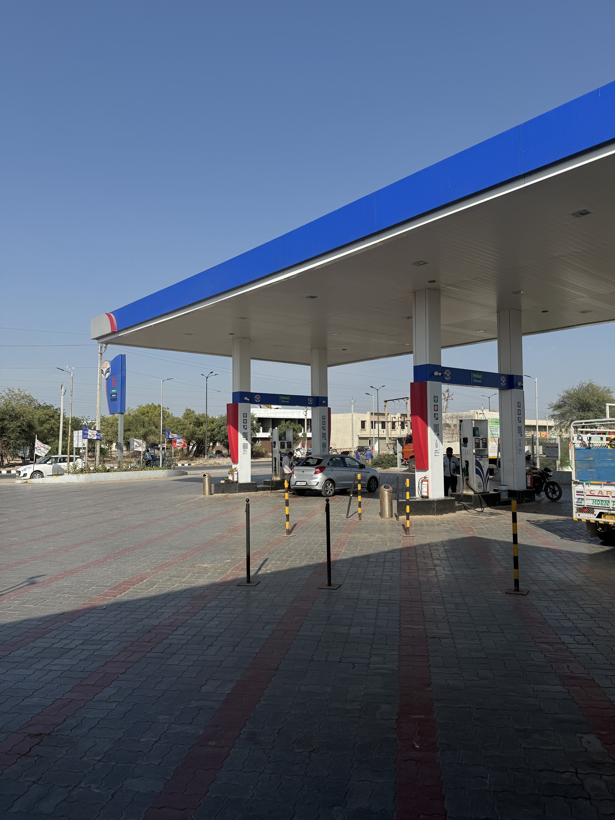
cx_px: 308
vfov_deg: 71.6
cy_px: 410
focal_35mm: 24
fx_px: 569
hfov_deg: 56.8
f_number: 1.78
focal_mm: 6.76
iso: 80
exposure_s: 1/5714
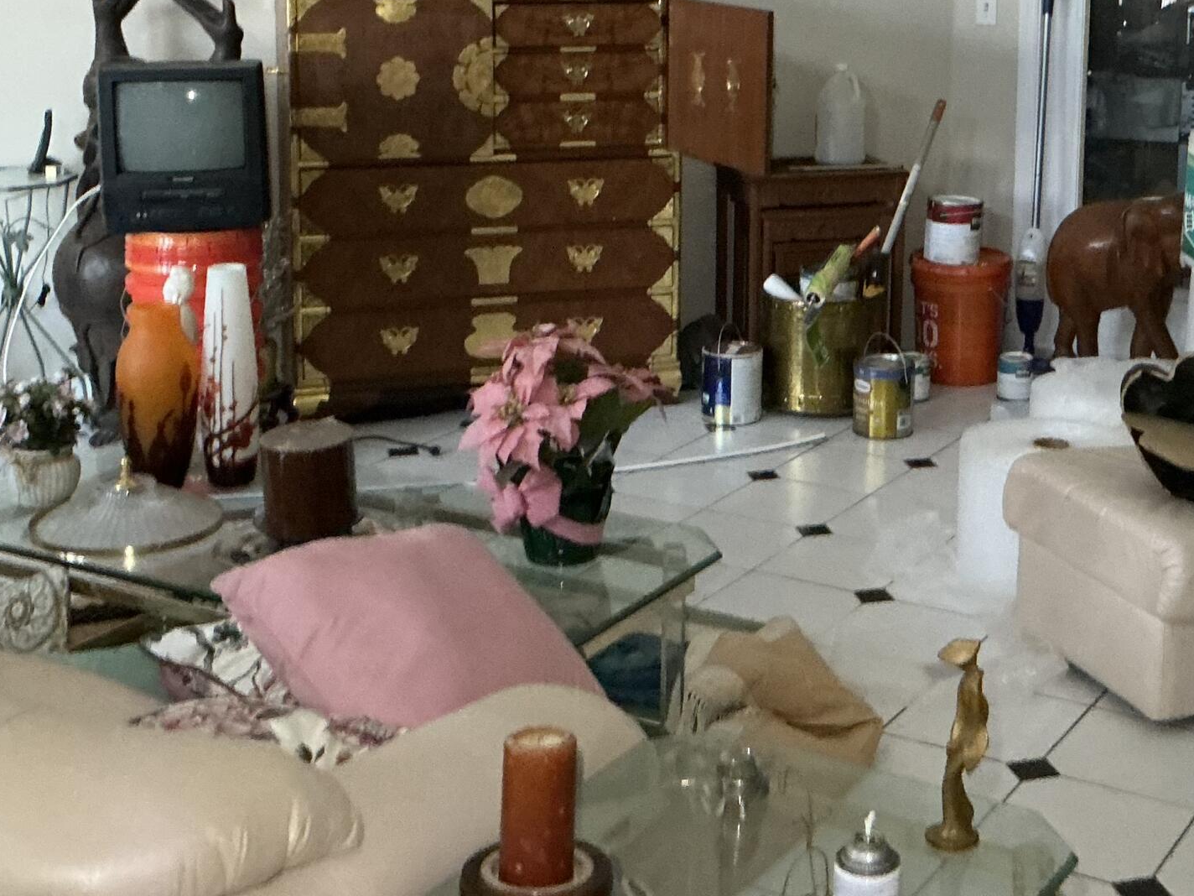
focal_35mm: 59
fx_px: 2035
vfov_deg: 24.3
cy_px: 148
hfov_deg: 32.4
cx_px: 823
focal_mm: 3
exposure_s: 1/30
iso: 320
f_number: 1.8
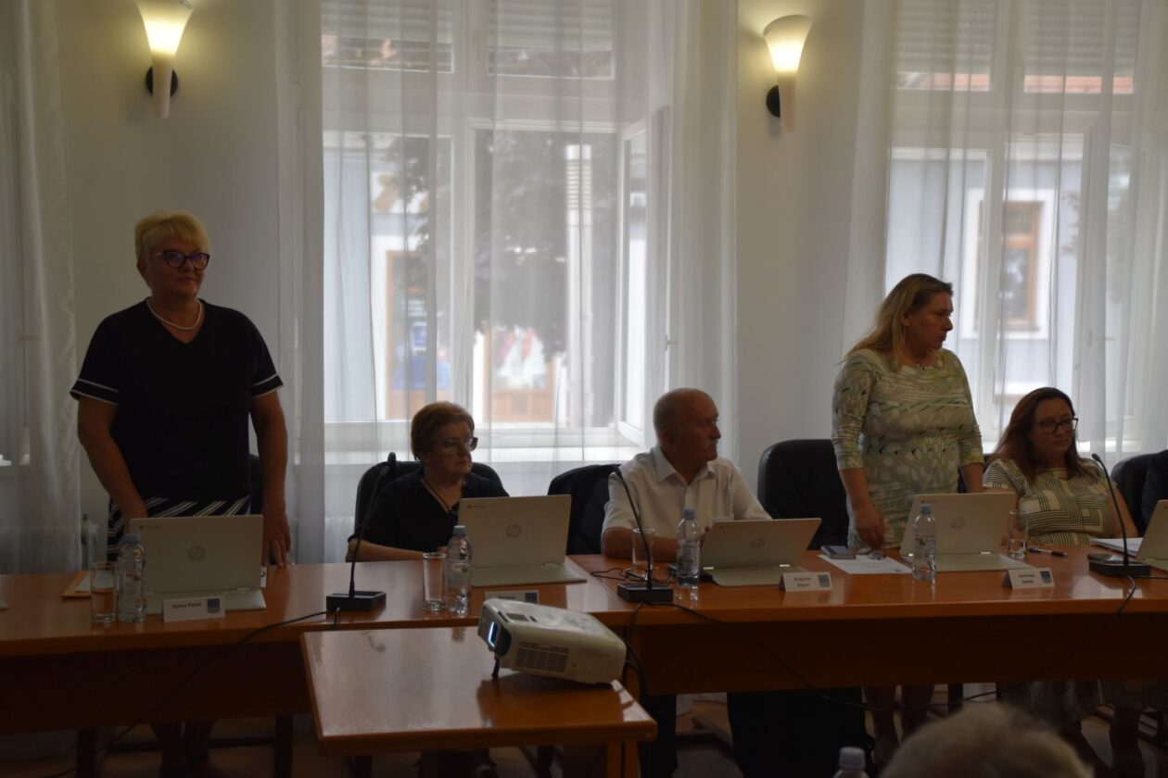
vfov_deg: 28.1
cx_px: 584
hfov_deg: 41.1
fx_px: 1557
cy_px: 389
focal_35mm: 48
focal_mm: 32
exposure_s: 1/250
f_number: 4
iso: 500
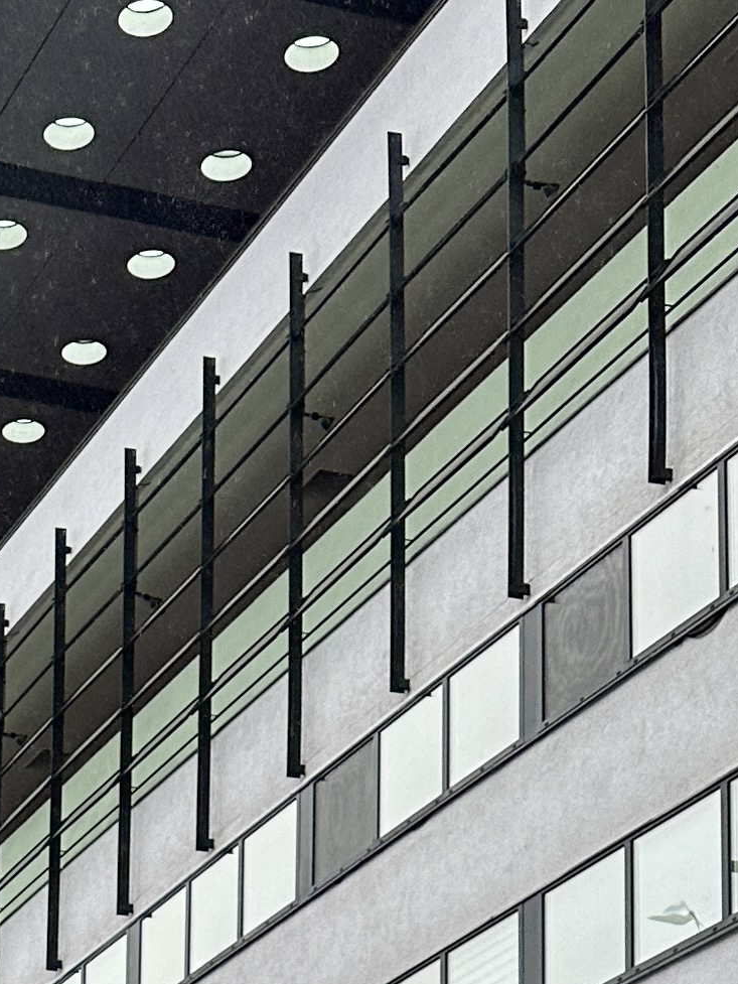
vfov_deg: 17.5
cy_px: 1555
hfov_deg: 13.7
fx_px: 2814
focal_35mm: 99
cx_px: -472
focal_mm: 6.86
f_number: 1.78
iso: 80
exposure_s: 1/395
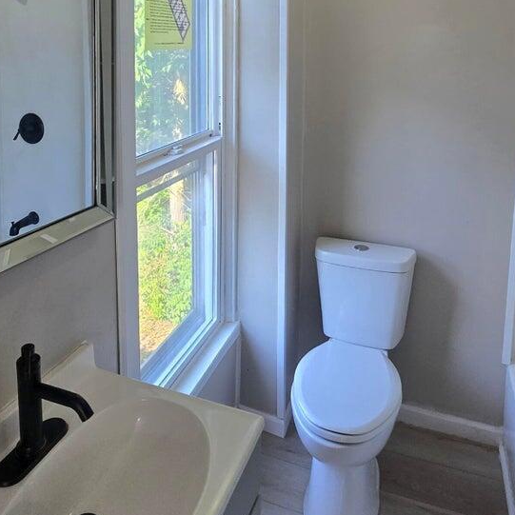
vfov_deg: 52.1
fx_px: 488
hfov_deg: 55.6
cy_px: 103
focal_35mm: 29
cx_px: 243
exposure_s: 1/60
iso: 64
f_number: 2.2
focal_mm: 1.7
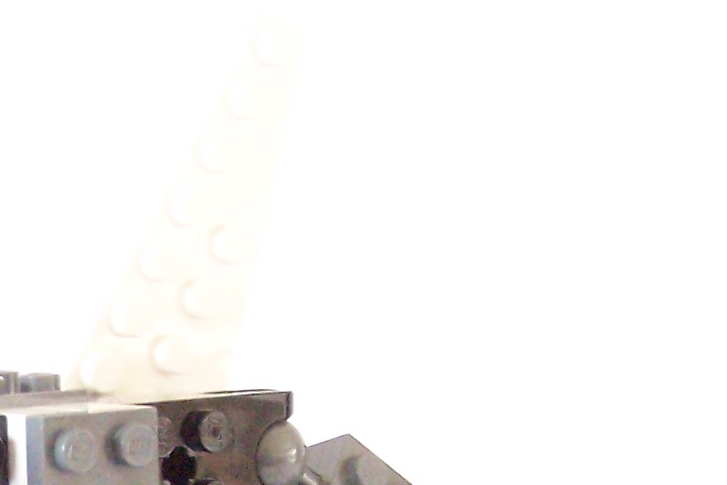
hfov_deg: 14.5
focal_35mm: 140
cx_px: 93
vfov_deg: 9.6
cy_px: 700
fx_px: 2828
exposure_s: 1/60
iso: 400
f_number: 3.2
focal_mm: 6.3
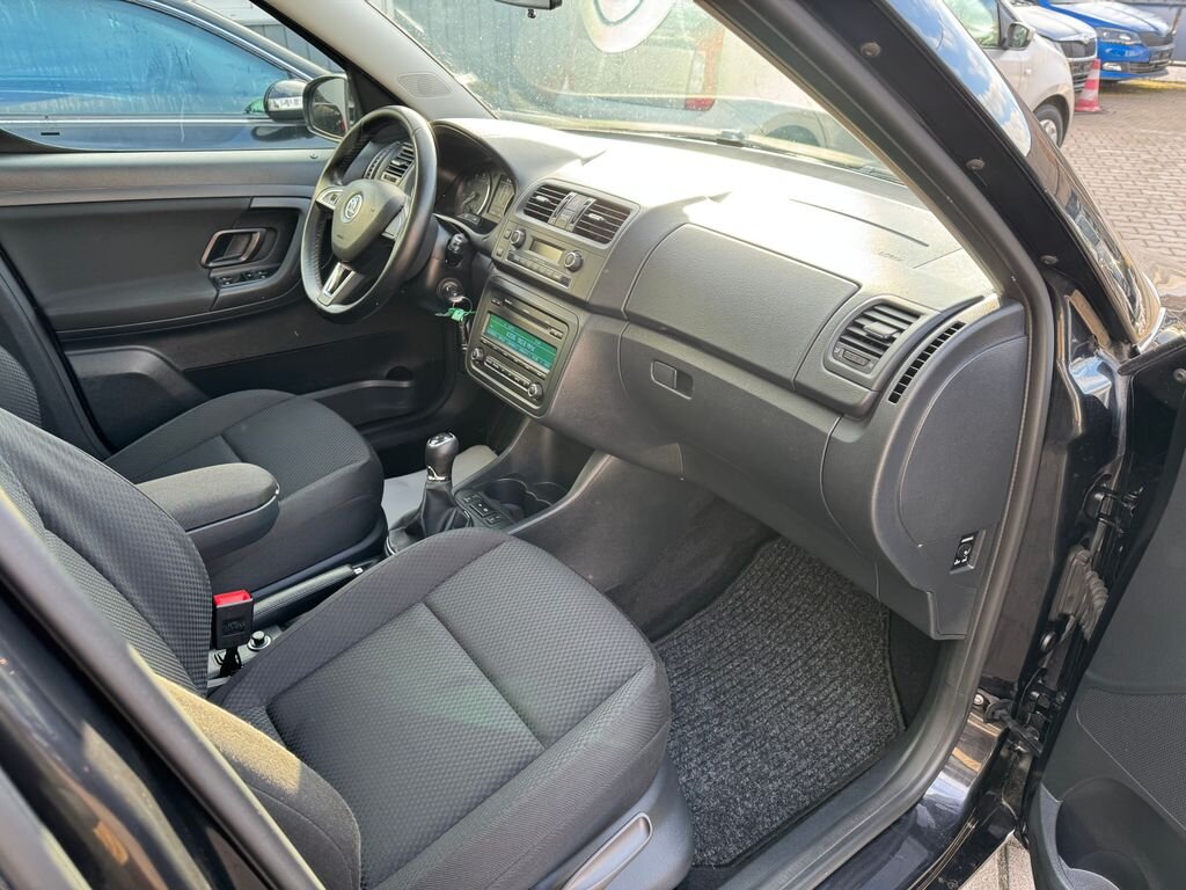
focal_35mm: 24
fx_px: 822
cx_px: 593
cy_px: 445
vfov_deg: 56.8
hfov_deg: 71.6
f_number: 1.78
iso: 100
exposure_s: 1/121
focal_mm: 6.76
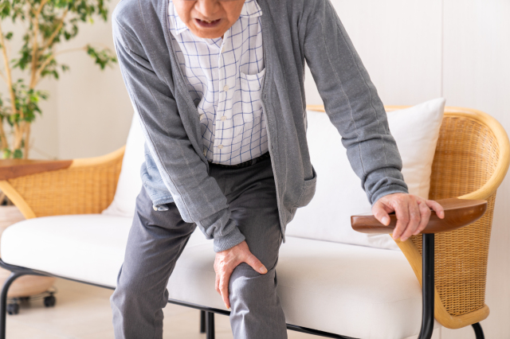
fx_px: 991
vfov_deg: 19.4
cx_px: 255
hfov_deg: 28.9
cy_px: 170
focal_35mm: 70
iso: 320
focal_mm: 70
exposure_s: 1/500
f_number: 2.8
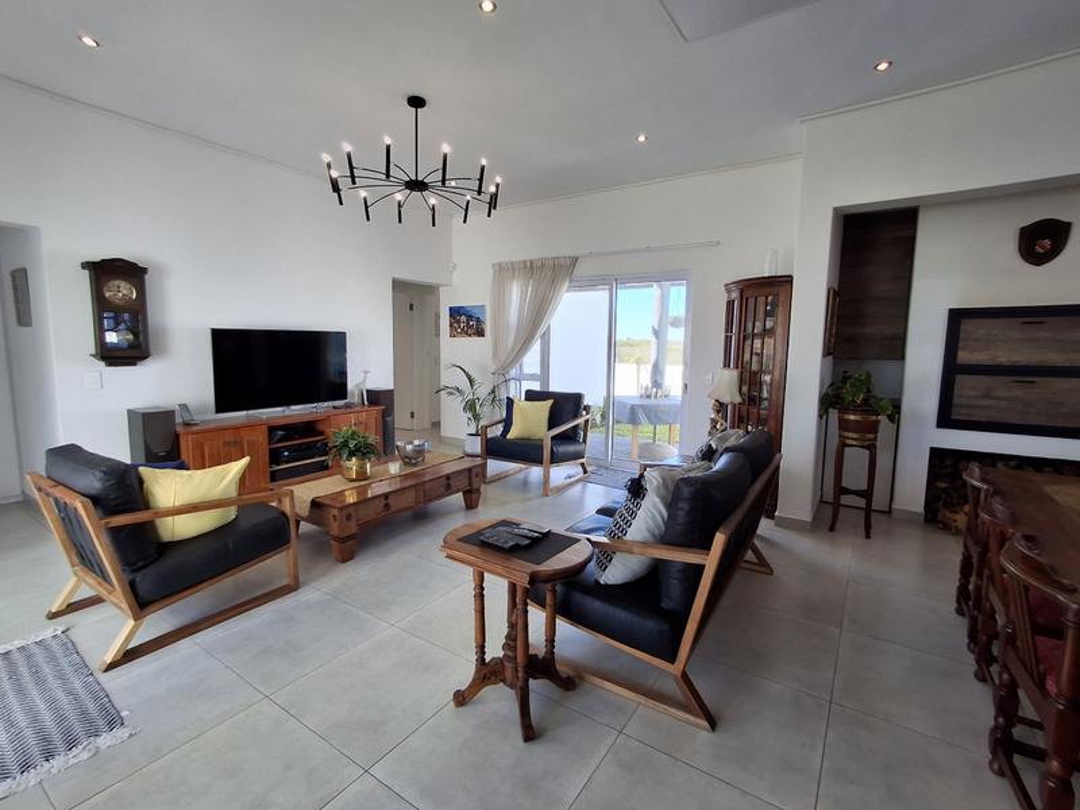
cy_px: 405
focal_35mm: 16
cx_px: 540
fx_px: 499
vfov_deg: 78.1
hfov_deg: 94.5
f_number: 2.2
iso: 40
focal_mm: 1.64
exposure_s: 1/109
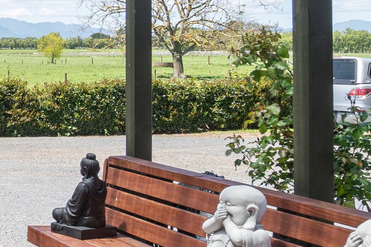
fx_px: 773
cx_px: -248
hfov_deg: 20.9
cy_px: 108
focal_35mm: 75
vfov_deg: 18.2
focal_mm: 16
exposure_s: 1/400
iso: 400
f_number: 9
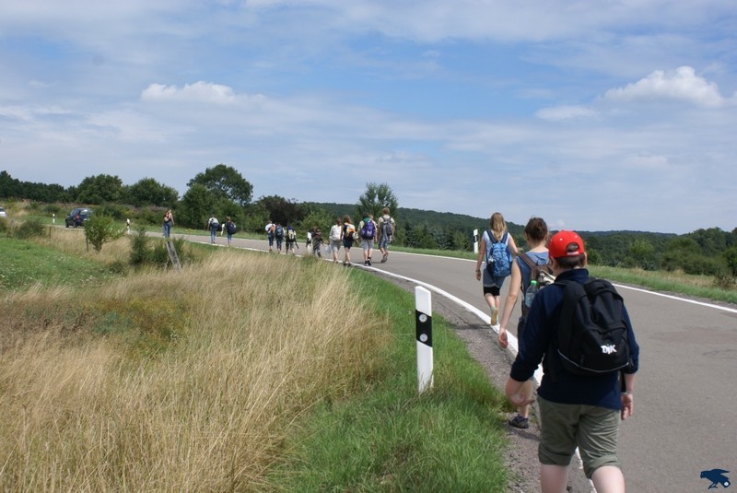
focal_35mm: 52
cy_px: 246
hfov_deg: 37.8
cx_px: 368
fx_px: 1076
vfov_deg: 25.8
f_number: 10
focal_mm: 35
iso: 100
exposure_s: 1/250
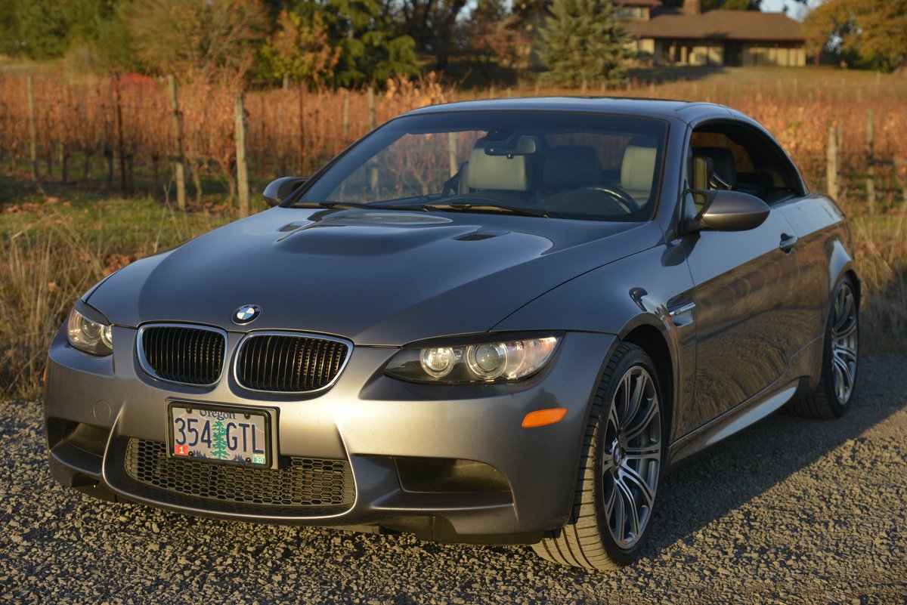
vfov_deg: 20.9
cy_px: 302
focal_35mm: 65
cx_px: 454
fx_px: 1638
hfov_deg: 30.9
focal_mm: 65
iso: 1250
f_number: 6.3
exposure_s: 1/2500
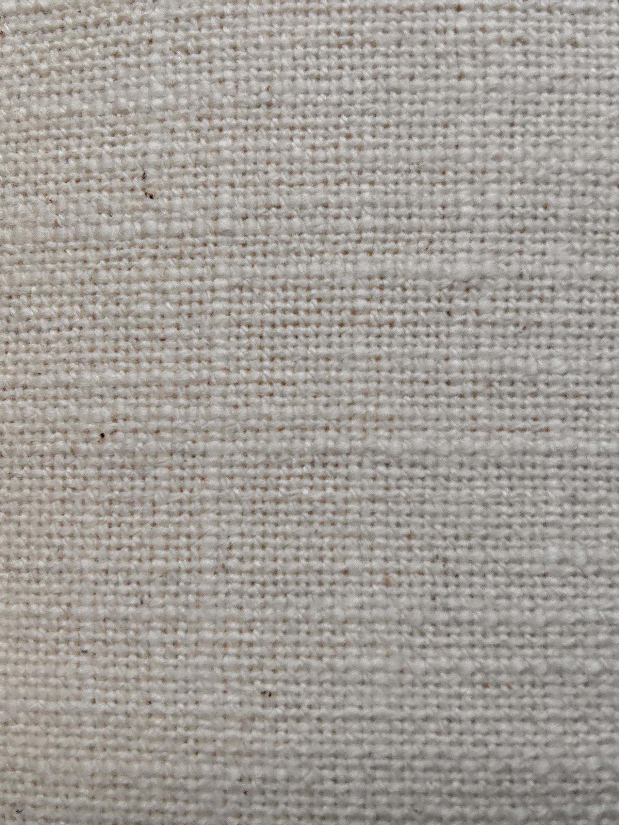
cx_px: 345
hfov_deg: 40.6
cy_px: 416
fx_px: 834
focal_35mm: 35
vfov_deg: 52.6
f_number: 2
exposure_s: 1/100
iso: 250
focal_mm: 2.78
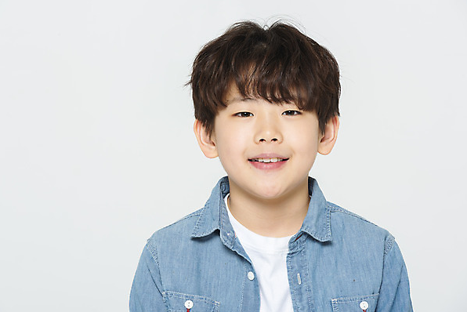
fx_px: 2609
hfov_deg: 10.2
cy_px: 156
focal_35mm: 201
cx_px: 234
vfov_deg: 6.8
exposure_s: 1/125
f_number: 14
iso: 100
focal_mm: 200
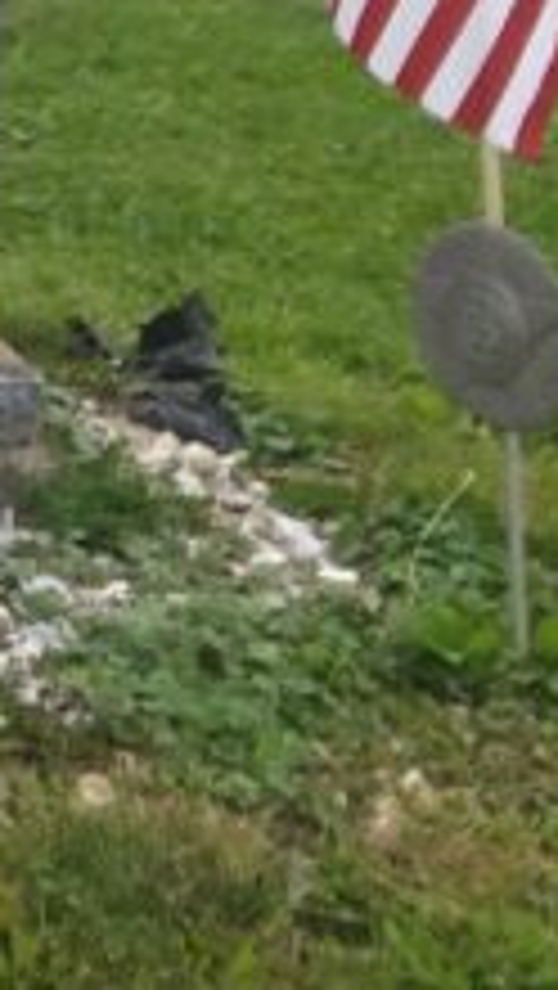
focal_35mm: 86
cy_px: 4
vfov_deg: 23.7
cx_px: -630
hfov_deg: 12.2
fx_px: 2259
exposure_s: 1/60
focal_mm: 2.47
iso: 50
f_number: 1.9
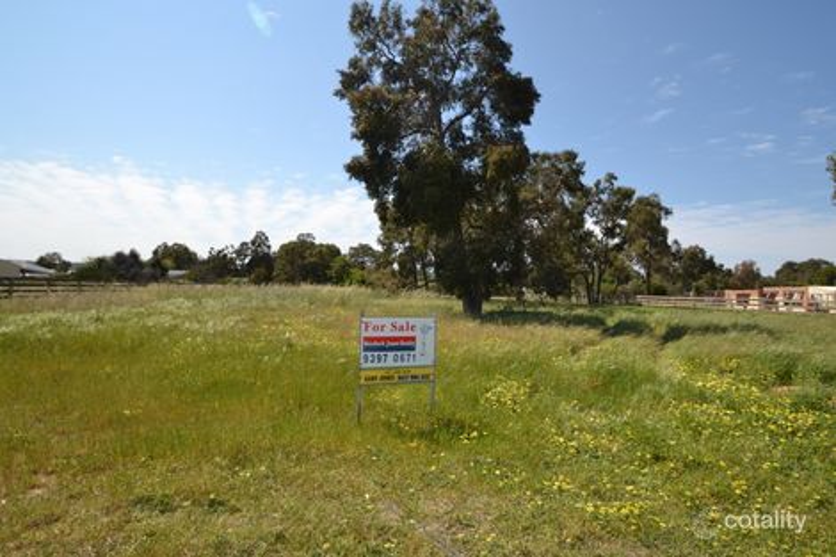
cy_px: 278
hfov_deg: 90.0
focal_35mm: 18
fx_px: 418
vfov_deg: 67.3
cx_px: 418
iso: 100
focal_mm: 12
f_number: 9
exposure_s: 1/200
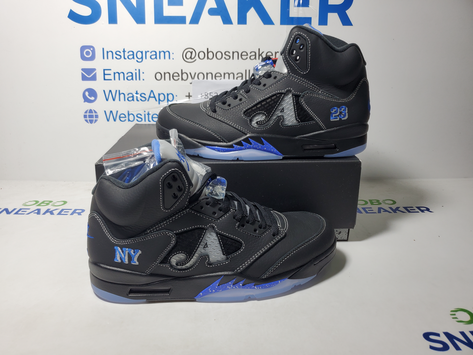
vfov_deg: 53.1
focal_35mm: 26
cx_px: 236
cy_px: 178
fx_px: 355
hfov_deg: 67.3
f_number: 1.5
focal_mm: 4.3
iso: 50
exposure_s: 1/349
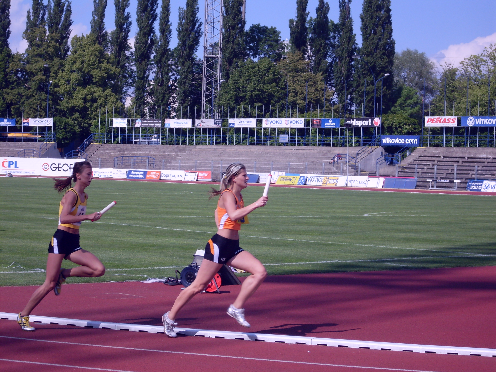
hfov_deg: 19.1
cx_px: 248
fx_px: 1476
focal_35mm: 103
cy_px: 186
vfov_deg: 14.4
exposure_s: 1/750
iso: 80
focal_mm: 17.1
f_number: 4.8
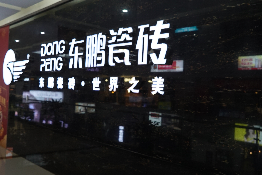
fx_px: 262
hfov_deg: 53.1
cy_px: 88
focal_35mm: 36
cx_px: 131
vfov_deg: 36.9
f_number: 4
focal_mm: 24
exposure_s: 1/160
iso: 1250
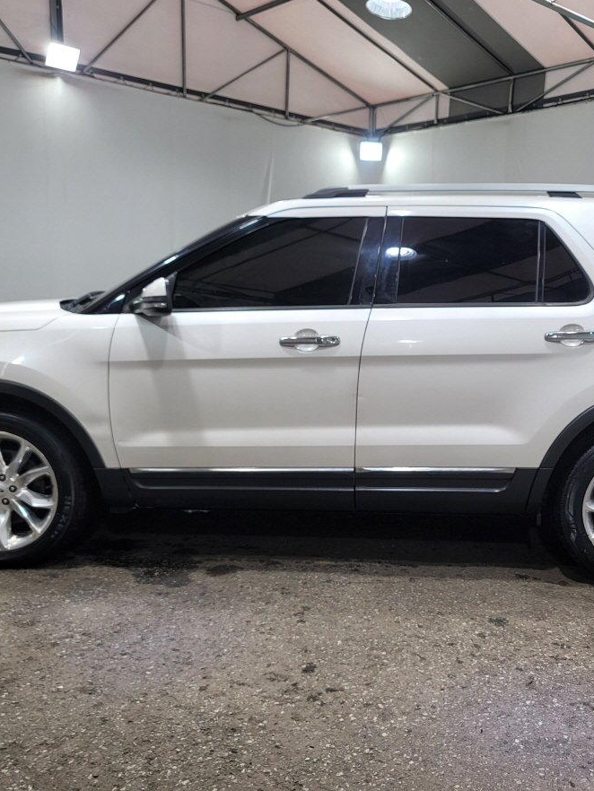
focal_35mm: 34
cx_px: 355
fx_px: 778
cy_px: 398
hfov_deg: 41.6
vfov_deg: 53.9
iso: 32
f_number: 1.8
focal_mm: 7
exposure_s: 1/120
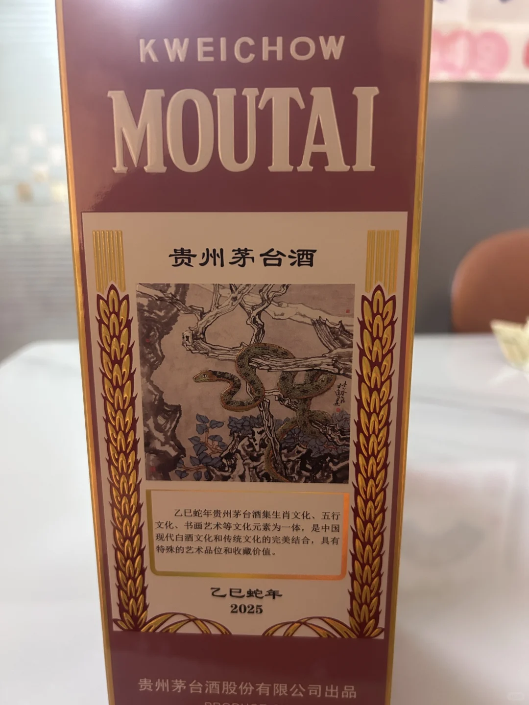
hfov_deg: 53.1
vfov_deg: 67.3
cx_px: 264
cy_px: 352
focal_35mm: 26
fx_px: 530
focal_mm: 5.7
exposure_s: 1/50
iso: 500
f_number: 1.5
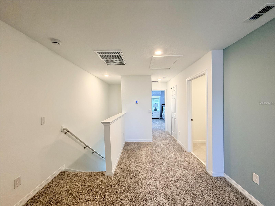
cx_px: 138
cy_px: 103
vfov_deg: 85.7
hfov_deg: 102.1
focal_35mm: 14
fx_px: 111
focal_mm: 2.22
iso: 200
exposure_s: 1/60
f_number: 2.2
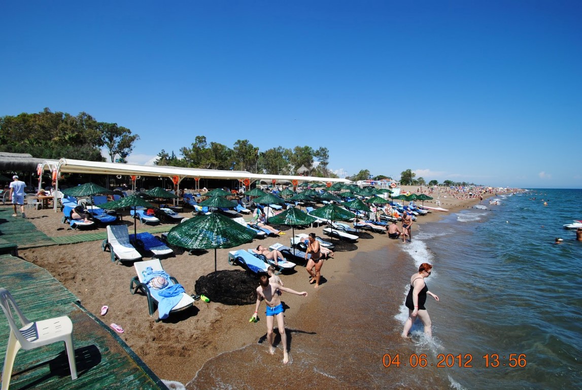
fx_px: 243
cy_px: 195
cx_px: 291
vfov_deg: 77.5
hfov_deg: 100.3
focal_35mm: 15
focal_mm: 10
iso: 100
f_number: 8
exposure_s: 1/250
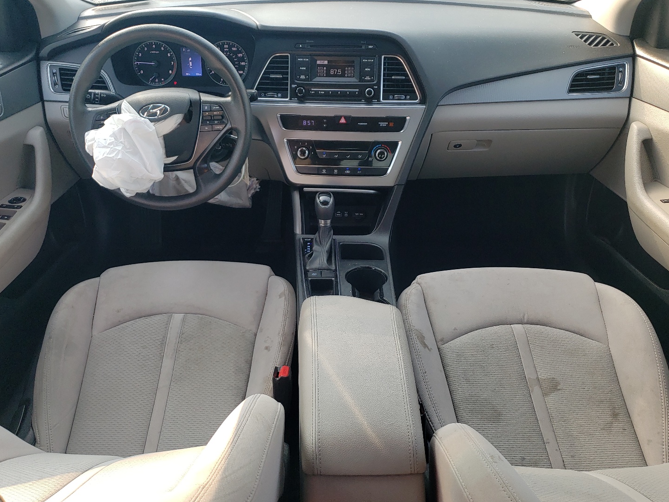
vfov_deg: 48.2
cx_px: 335
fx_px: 561
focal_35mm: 29
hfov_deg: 61.7
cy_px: 253
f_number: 1.5
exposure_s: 1/222
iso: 50
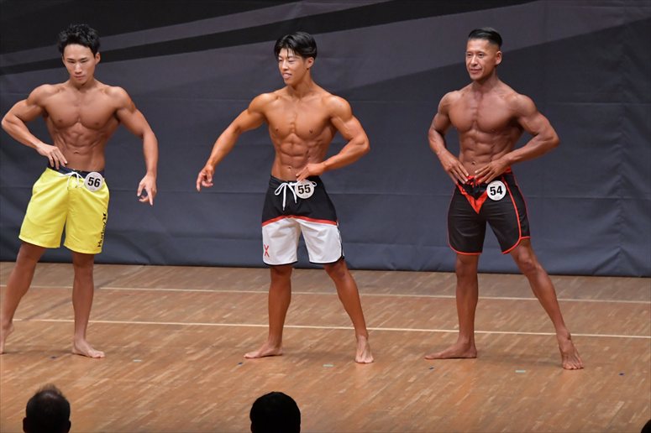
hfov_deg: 8.6
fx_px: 4338
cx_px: 326
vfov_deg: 5.7
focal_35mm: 240
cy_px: 216
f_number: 5.6
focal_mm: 160
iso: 6400
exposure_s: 1/400
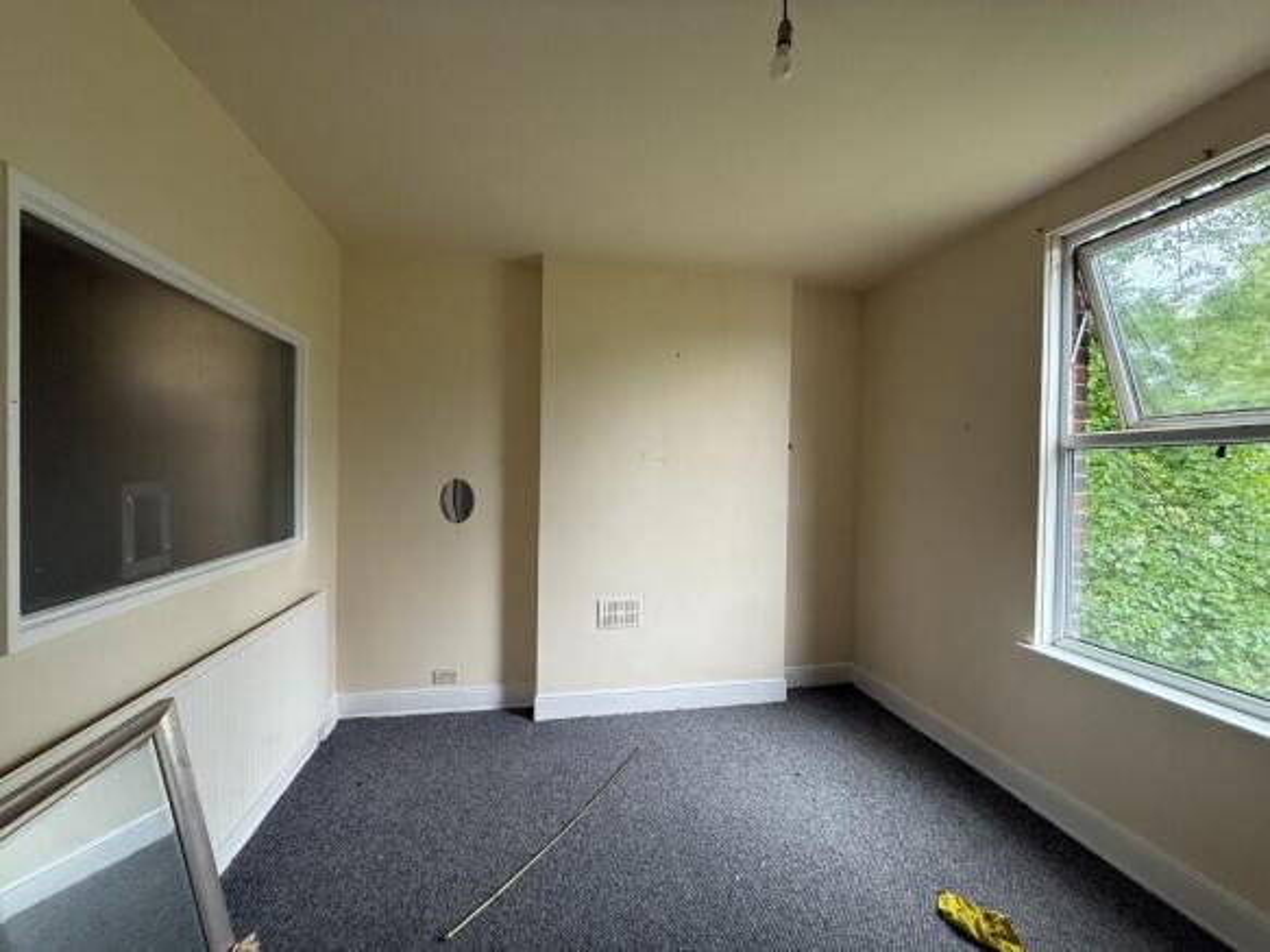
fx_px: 514
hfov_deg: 102.1
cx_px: 635
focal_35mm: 14
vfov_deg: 85.7
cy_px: 476
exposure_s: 1/99
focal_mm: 2.22
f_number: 2.2
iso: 200
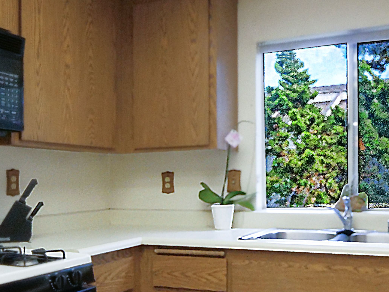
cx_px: 172
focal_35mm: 45
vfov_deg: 31.6
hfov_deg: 42.0
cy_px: 222
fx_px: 506
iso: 2000
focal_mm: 9
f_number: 8
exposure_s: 1/50
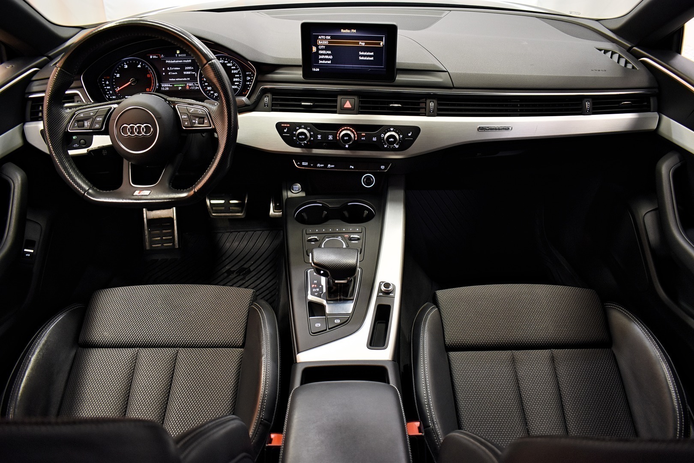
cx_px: 347
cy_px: 232
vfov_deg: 47.9
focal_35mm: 27
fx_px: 520
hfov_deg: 67.4
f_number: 3.5
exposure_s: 1/30
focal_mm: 18
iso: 560
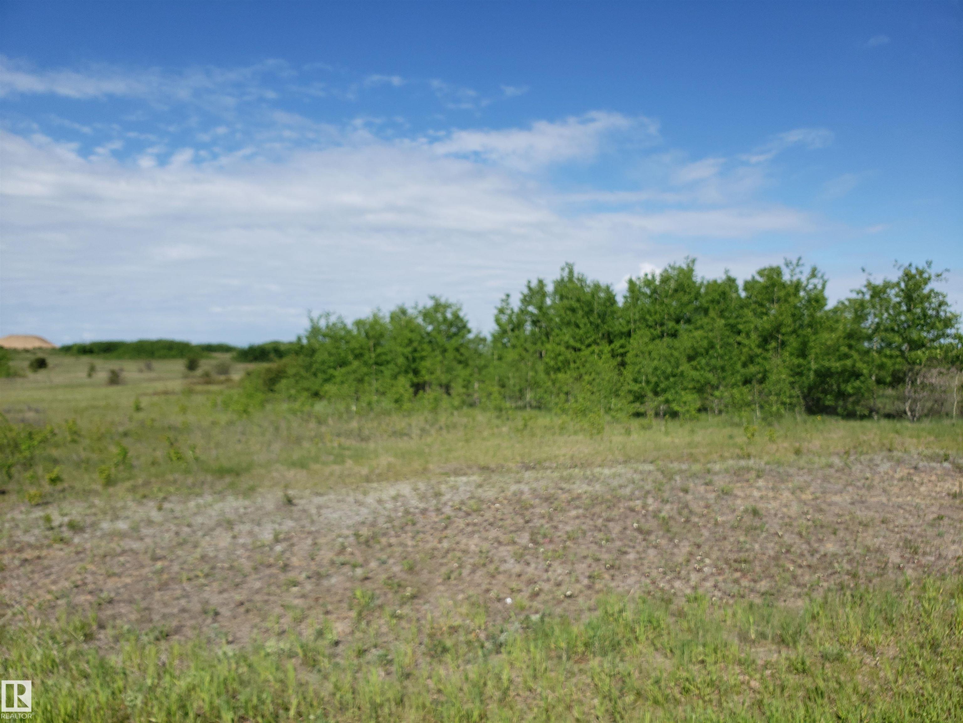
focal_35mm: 26
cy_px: 362
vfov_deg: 53.1
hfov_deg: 67.3
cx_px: 482
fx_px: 723
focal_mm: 4.3
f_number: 2.4
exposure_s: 1/1784
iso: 50
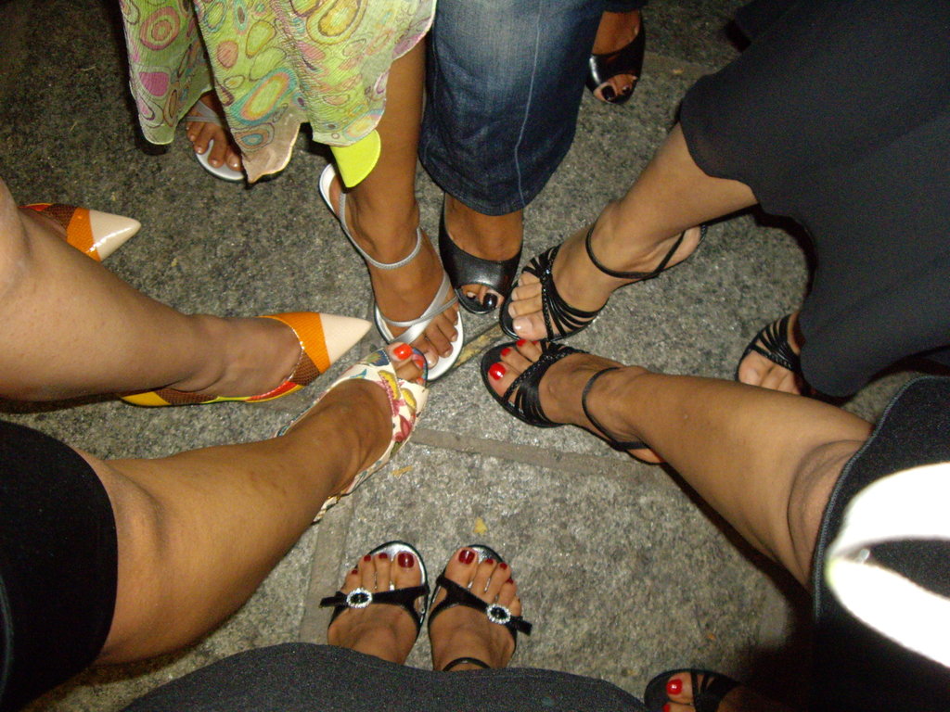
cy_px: 356
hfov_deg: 49.0
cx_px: 475
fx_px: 1043
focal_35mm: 38
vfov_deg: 37.7
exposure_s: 1/40
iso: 400
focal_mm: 6.2
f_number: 2.7
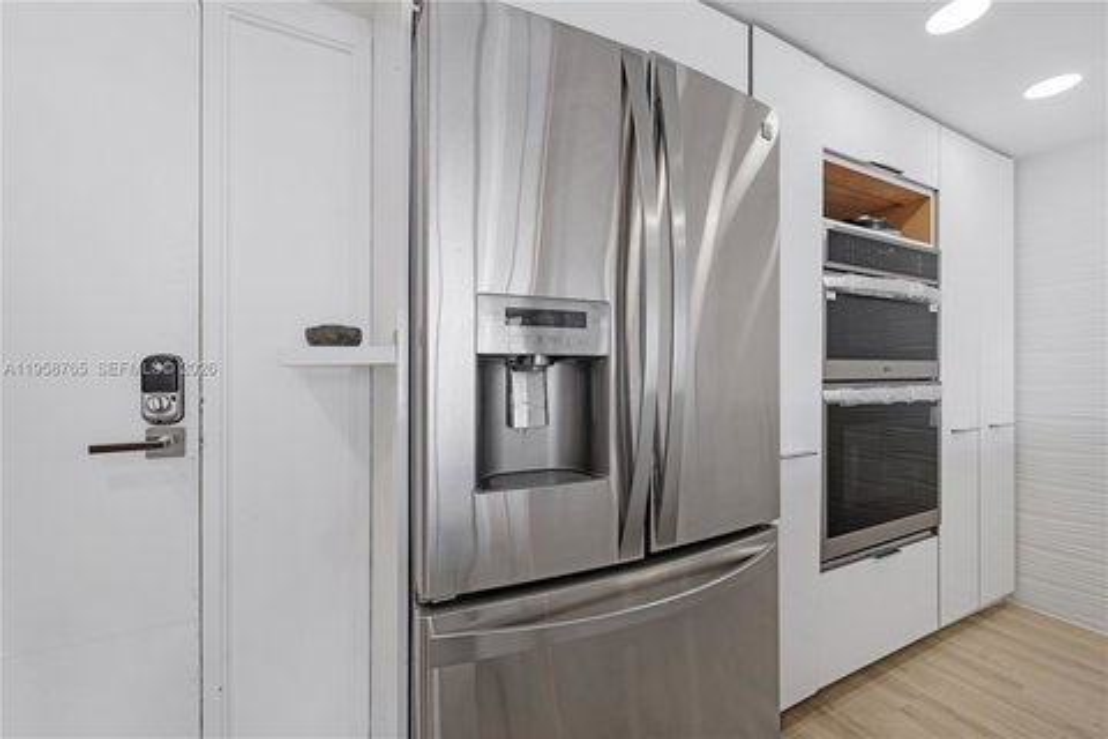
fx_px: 431
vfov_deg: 81.2
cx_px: 554
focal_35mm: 14
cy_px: 370
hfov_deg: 104.3
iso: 100
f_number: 8
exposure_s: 1/13
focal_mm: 14
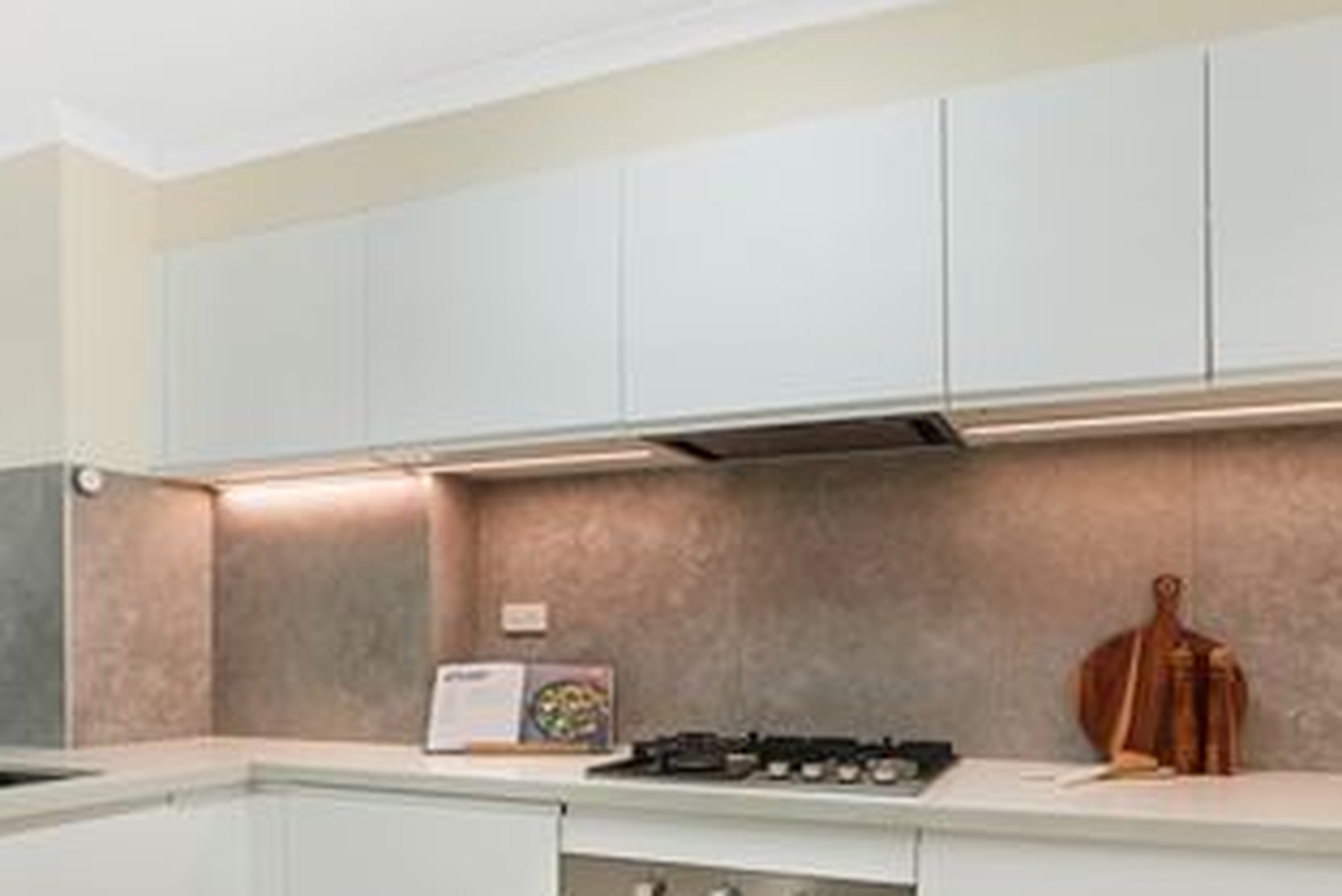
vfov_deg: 51.1
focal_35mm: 24
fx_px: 895
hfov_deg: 73.7
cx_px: 656
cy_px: 667
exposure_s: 1/15
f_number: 8
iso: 800
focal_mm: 16
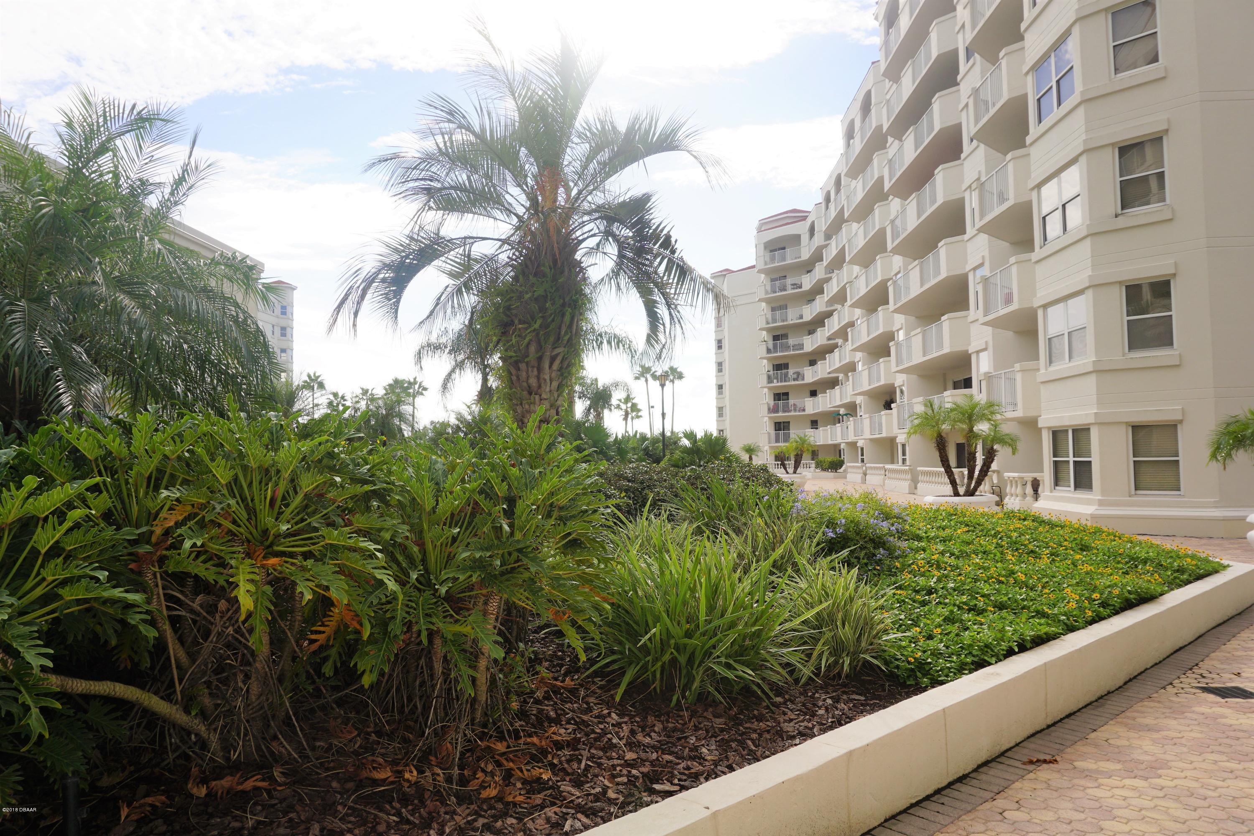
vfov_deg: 53.1
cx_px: 627
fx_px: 836
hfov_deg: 73.7
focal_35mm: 24
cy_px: 418
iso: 100
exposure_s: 1/160
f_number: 10
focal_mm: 16
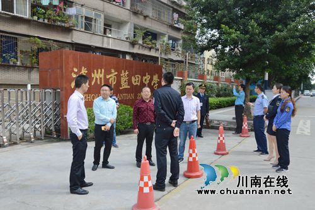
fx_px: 236
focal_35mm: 27
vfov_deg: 47.9
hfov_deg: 67.4
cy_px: 105
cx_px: 158
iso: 100
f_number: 5.6
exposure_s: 1/125
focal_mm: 18
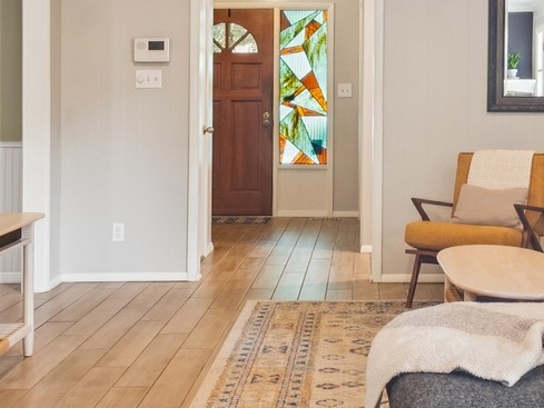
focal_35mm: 56
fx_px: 880
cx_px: 527
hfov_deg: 32.0
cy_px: 87
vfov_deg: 25.7
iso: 640
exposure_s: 1/2.5
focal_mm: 14
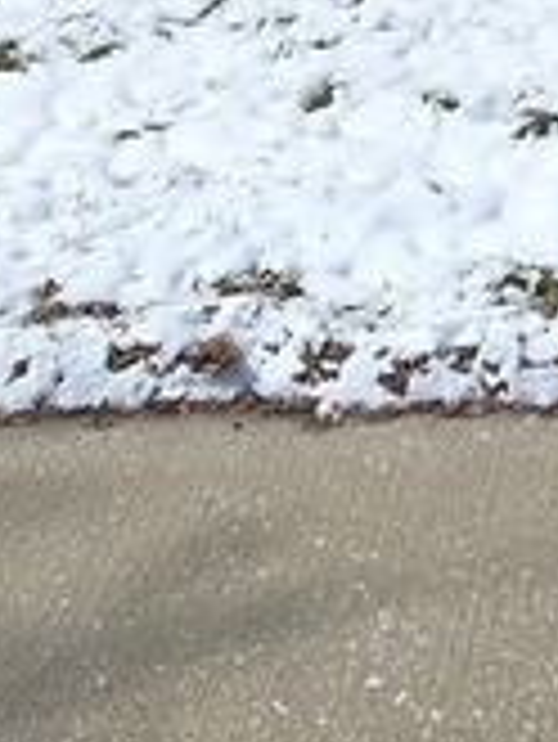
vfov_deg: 16.9
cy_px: -755
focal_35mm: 85
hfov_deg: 16.2
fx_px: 1825
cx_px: 783
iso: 40
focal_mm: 2.2
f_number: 1.9
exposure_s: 1/2169
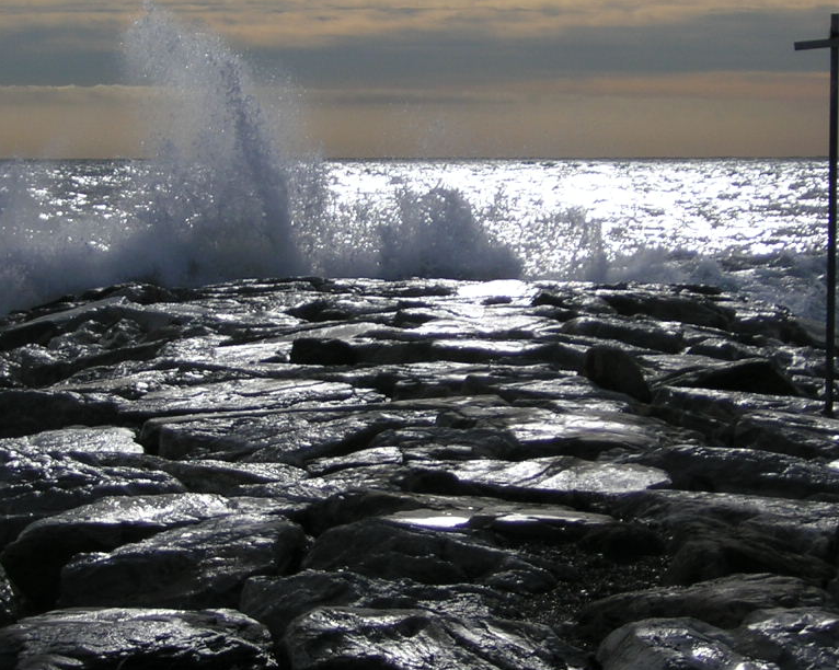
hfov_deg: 13.7
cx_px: 418
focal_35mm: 141
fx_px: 3499
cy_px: 313
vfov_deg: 10.9
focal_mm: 14.1
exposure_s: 1/1502
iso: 100
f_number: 4.7
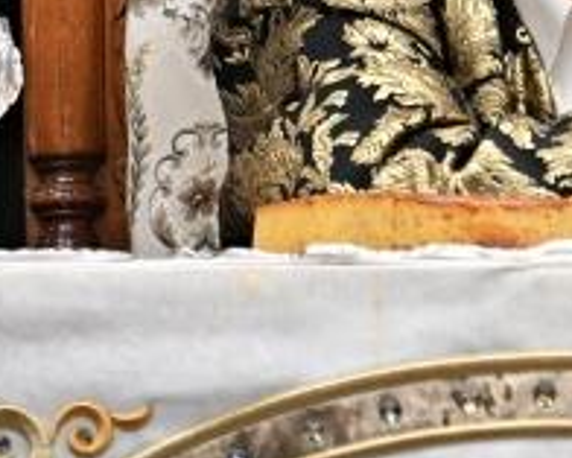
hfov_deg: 1.3
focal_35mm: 1468
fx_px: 24864
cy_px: -432
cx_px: 1194
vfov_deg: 1.1
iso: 250
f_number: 2.8
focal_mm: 200
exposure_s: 1/250
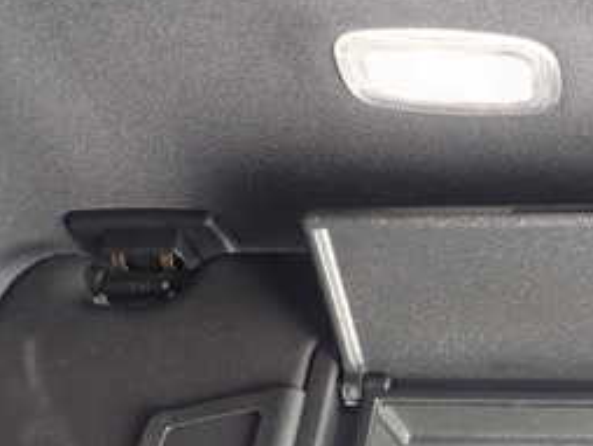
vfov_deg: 24.3
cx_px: 586
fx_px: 1012
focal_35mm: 59
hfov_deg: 30.5
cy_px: 381
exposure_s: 1/30
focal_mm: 4.5
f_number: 2
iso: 250
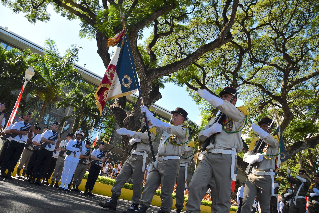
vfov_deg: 47.9
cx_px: 160
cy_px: 106
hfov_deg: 67.4
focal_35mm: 27
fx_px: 239
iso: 400
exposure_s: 1/1250
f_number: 5
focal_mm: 18
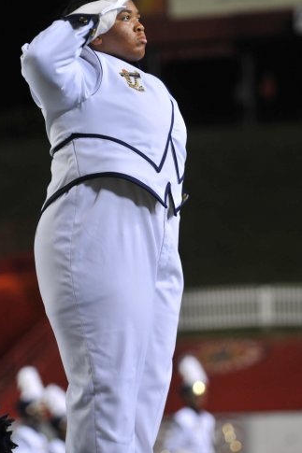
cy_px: 174
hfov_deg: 5.7
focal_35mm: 241
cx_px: 124
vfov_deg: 8.5
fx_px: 3035
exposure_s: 1/250
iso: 800
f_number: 2.8
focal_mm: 130
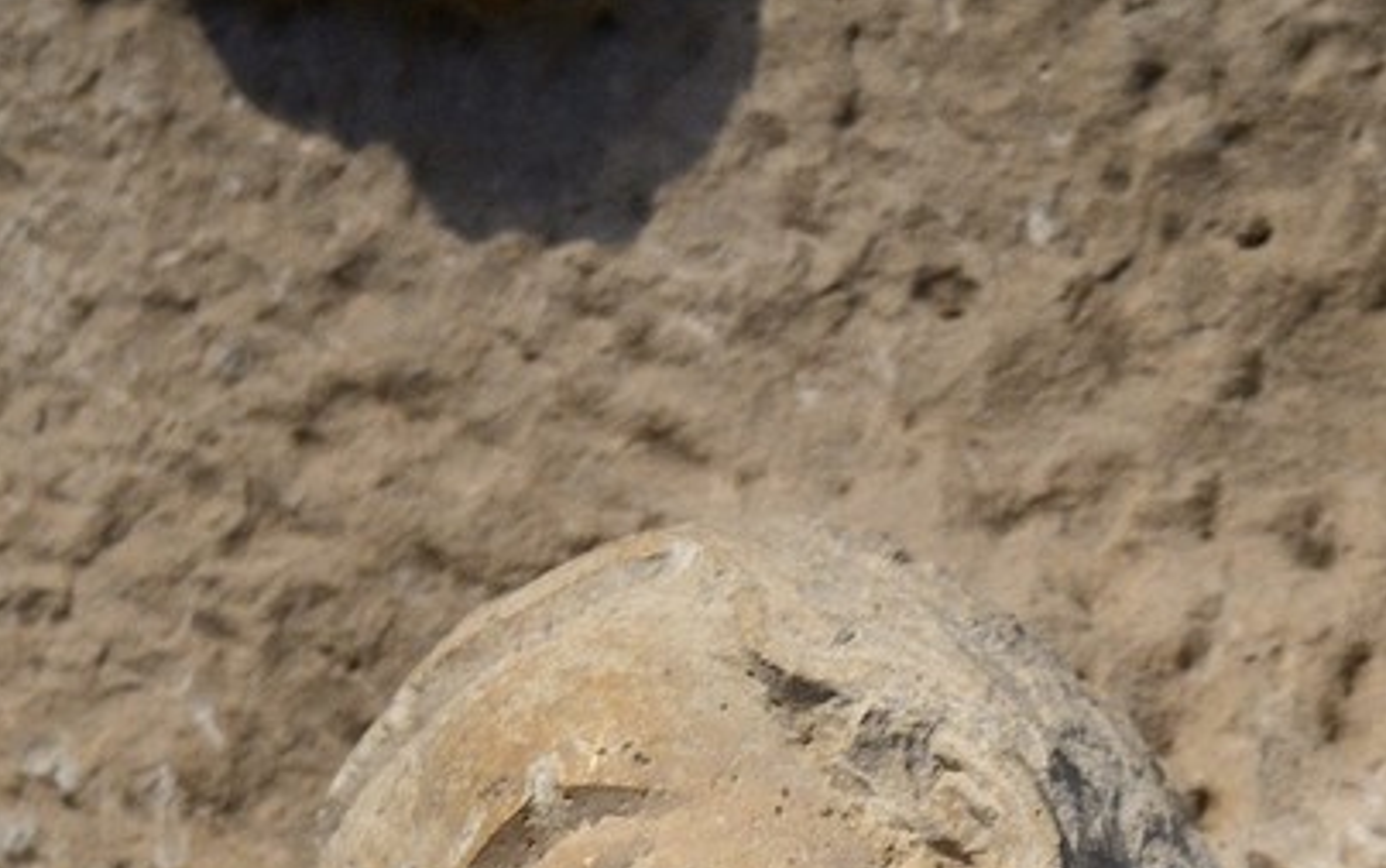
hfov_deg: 8.3
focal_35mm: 250
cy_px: 1794
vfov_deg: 5.2
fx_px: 9449
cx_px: 1688
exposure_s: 1/80
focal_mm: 62
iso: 1600
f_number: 5.6
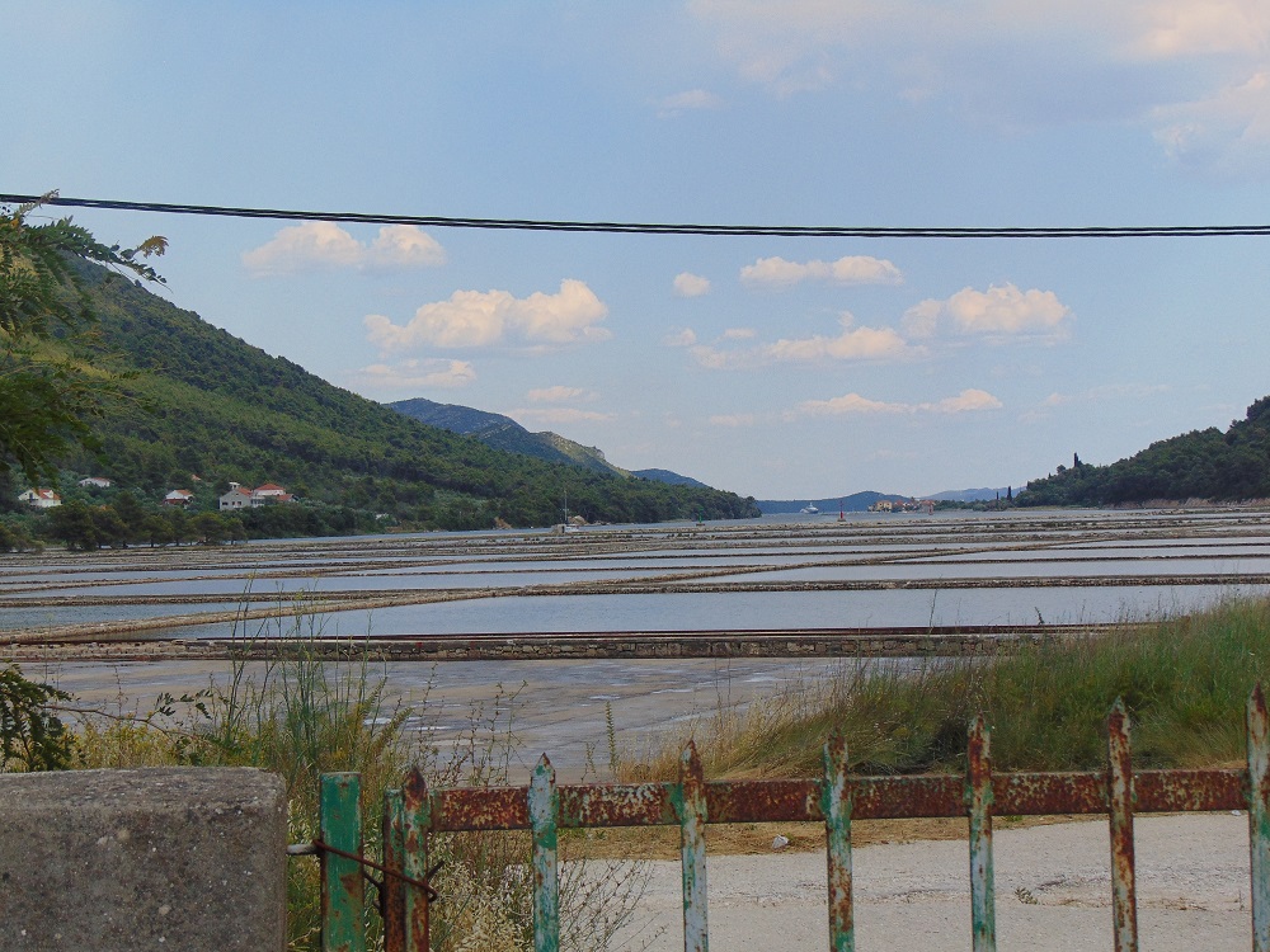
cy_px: 476
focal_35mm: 71
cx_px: 635
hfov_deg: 27.4
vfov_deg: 20.7
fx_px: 2605
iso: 80
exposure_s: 1/200
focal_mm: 12.8
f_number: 9.6
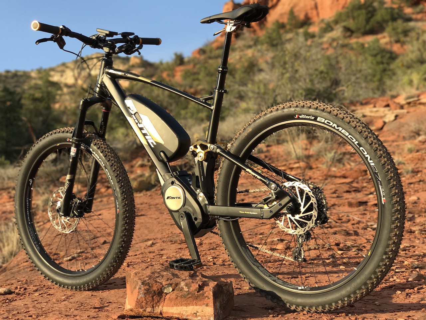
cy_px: 160
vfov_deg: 25.7
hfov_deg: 33.8
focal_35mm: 57
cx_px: 213
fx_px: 701
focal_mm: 6.6
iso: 20
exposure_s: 1/231
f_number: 2.8
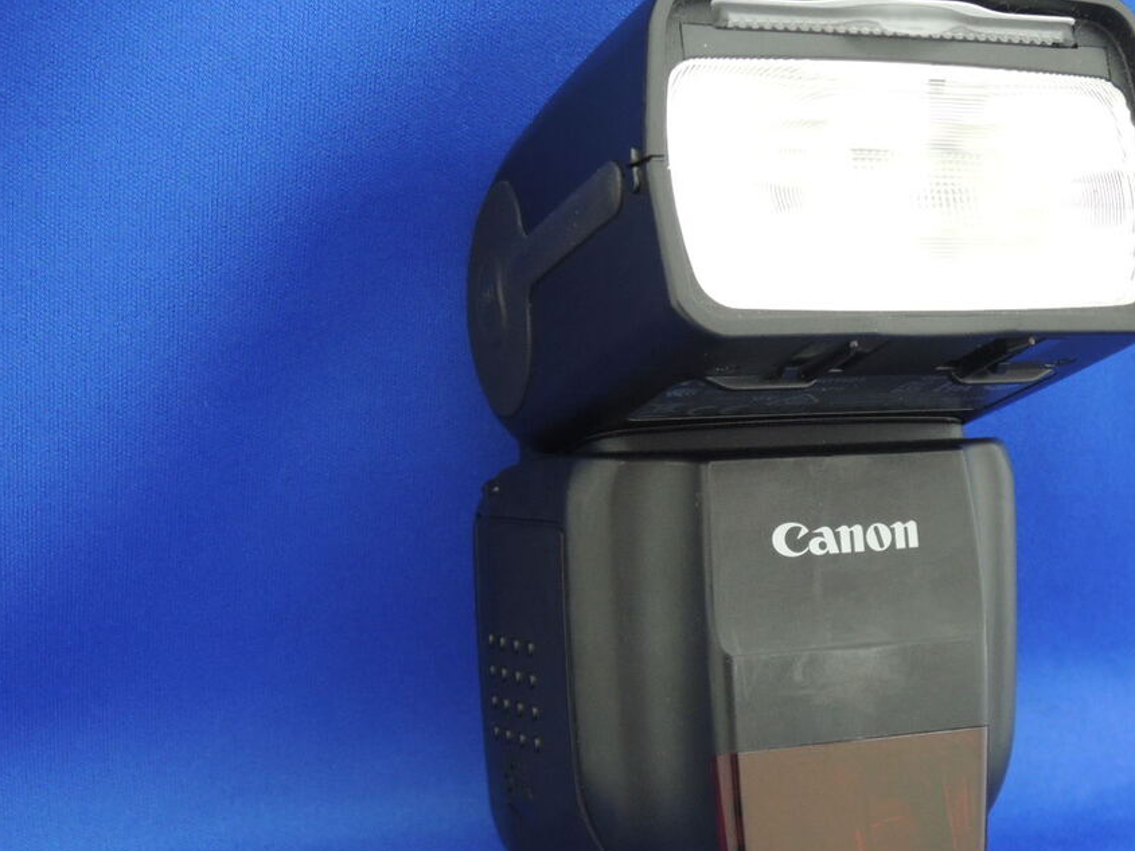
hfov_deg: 30.1
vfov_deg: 22.9
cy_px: 453
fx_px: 2098
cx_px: 726
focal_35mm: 64
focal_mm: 8.1
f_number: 4
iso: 400
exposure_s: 1/25
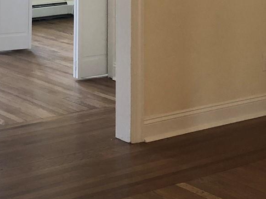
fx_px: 753
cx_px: 85
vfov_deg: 14.2
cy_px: -87
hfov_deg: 19.9
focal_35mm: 98
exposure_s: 1/30
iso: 32
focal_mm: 4
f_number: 1.8
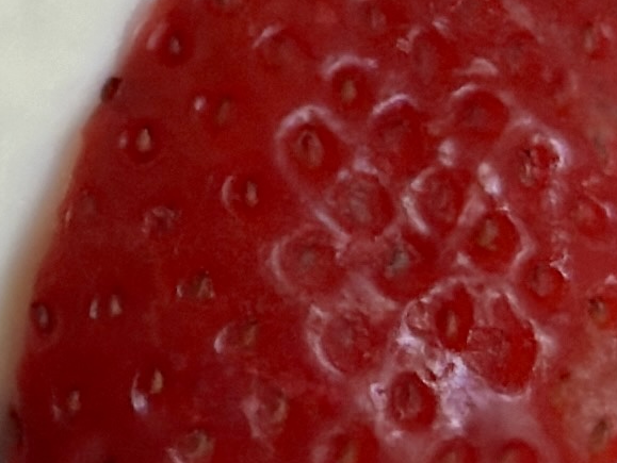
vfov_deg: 4.4
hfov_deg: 5.6
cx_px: -1049
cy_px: -285
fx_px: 5957
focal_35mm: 334
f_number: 1.78
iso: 100
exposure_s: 1/121
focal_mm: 6.86
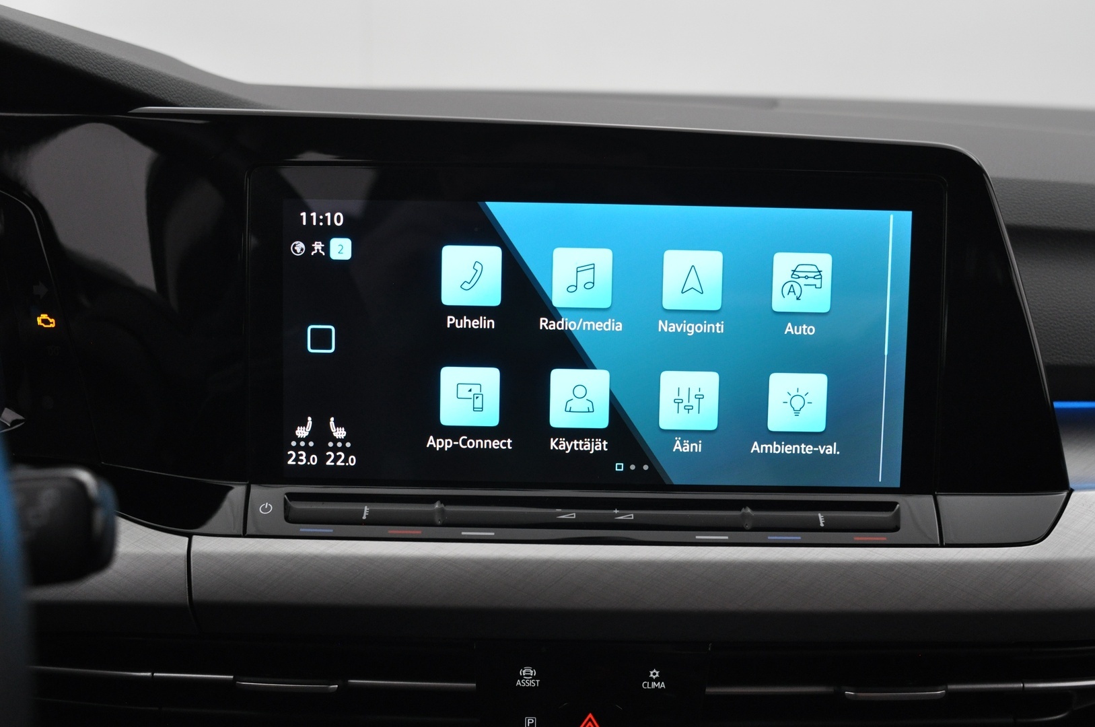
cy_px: 364
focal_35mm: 36
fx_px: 1093
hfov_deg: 53.2
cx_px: 548
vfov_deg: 36.8
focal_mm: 24
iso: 800
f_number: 4.5
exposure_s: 1/80
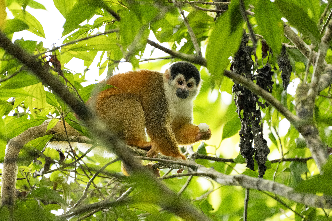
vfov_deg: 2.7
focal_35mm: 500
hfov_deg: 4.1
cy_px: 110
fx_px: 4611
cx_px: 166
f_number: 5.6
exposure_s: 1/500
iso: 4000
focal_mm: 500
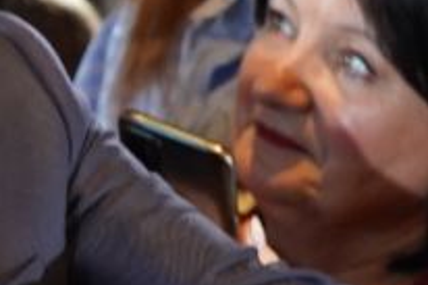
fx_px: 3005
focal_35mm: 253
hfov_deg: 7.8
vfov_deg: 5.4
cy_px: 176
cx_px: -413
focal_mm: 40
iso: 1250
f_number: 5.6
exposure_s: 1/100
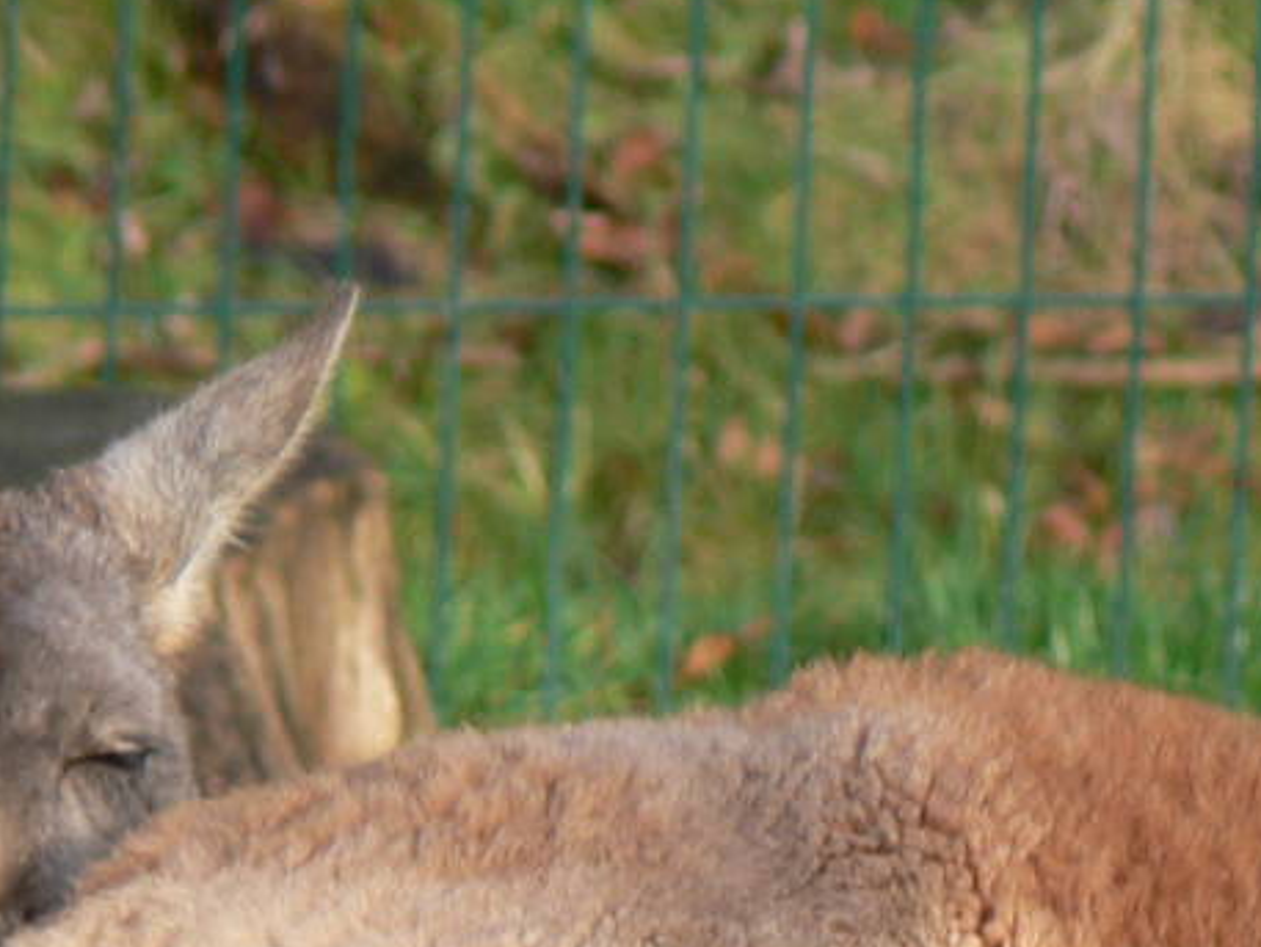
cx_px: 505
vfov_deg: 1.0
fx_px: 53564
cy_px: 933
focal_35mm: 1470
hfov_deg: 1.3
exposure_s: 1/100
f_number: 5
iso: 80
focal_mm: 88.8
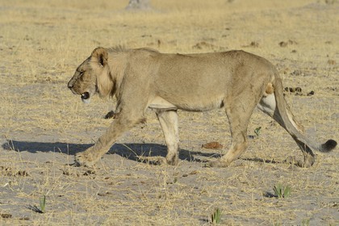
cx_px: 170
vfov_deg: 5.7
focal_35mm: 240
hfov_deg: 8.6
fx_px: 2260
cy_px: 113
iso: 400
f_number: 11
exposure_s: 1/640
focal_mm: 240
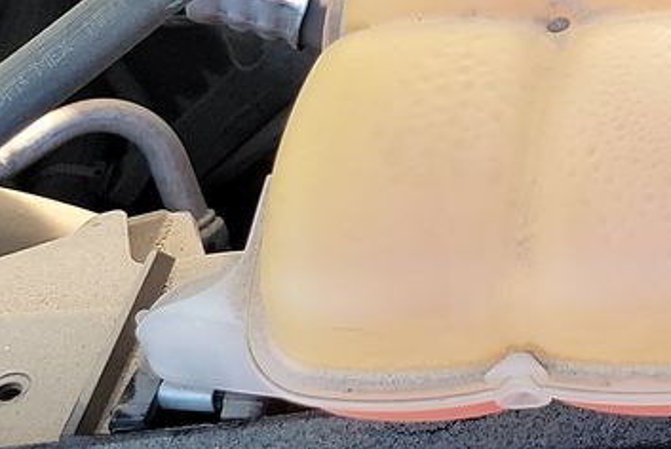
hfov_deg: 16.6
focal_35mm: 113
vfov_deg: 11.2
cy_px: -386
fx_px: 2108
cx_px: 971
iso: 77
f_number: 1.8
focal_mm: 6.7
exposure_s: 1/59
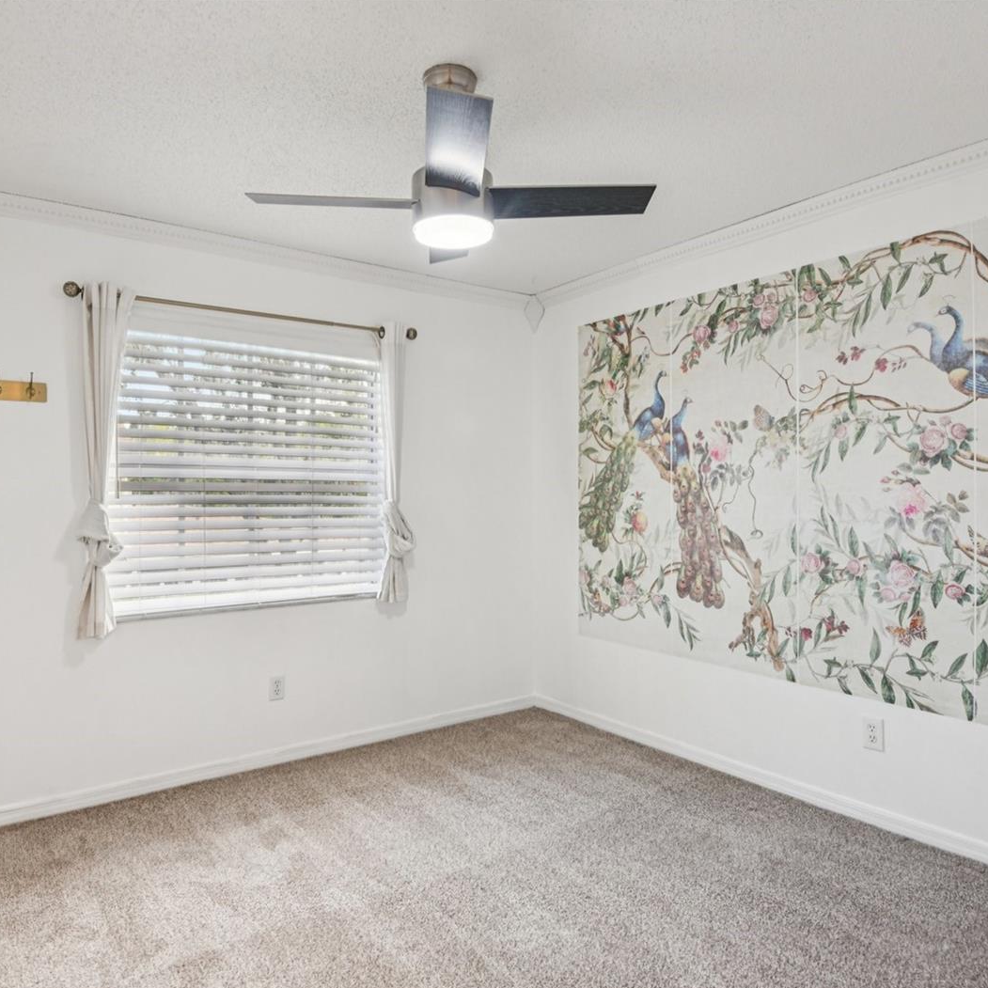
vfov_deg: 69.6
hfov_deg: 69.6
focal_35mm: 22
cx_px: 470
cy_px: 495
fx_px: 710
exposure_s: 1/20
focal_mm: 17
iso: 400
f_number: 8
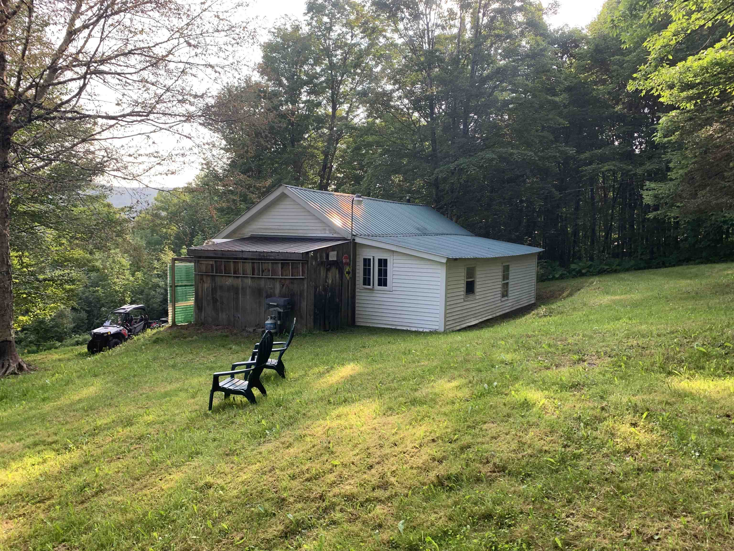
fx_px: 551
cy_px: 276
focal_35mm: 26
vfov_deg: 53.1
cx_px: 367
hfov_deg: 67.3
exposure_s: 1/197
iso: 25
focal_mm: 4.25
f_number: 1.8
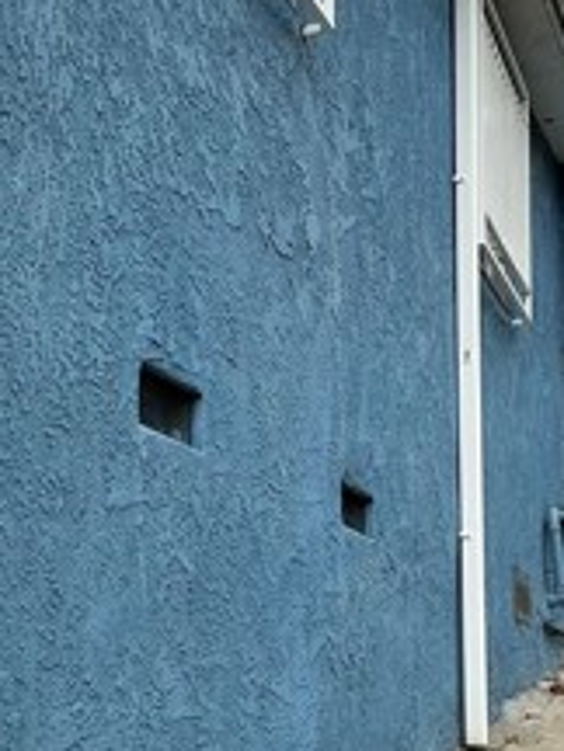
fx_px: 1803
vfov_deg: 23.0
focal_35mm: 83
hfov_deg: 17.8
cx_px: 261
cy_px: 668
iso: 25
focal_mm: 3
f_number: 1.8
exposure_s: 1/1534
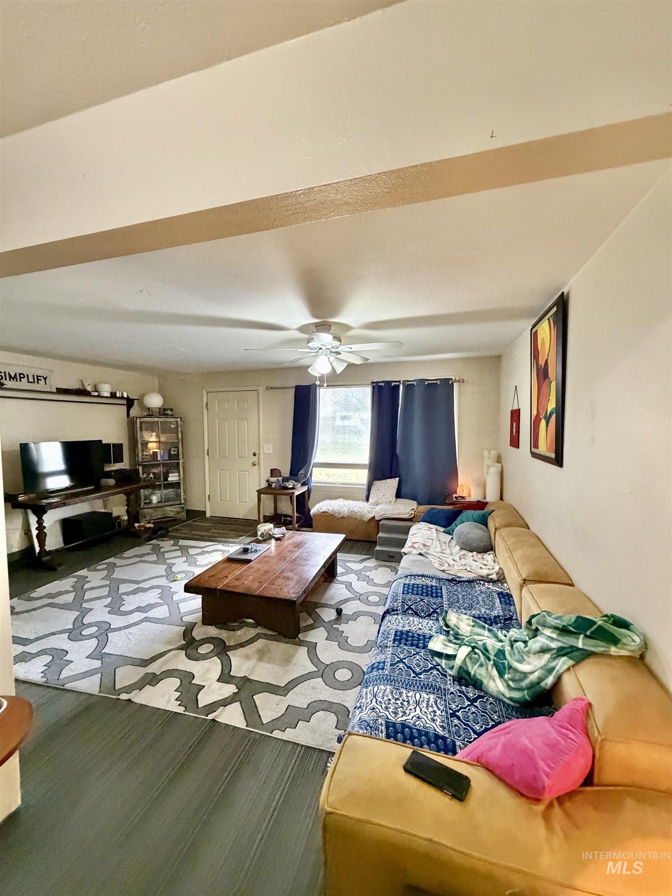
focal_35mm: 14
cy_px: 448
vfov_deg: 102.1
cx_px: 336
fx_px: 362
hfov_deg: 85.7
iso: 640
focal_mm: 2.22
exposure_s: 1/60
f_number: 2.2
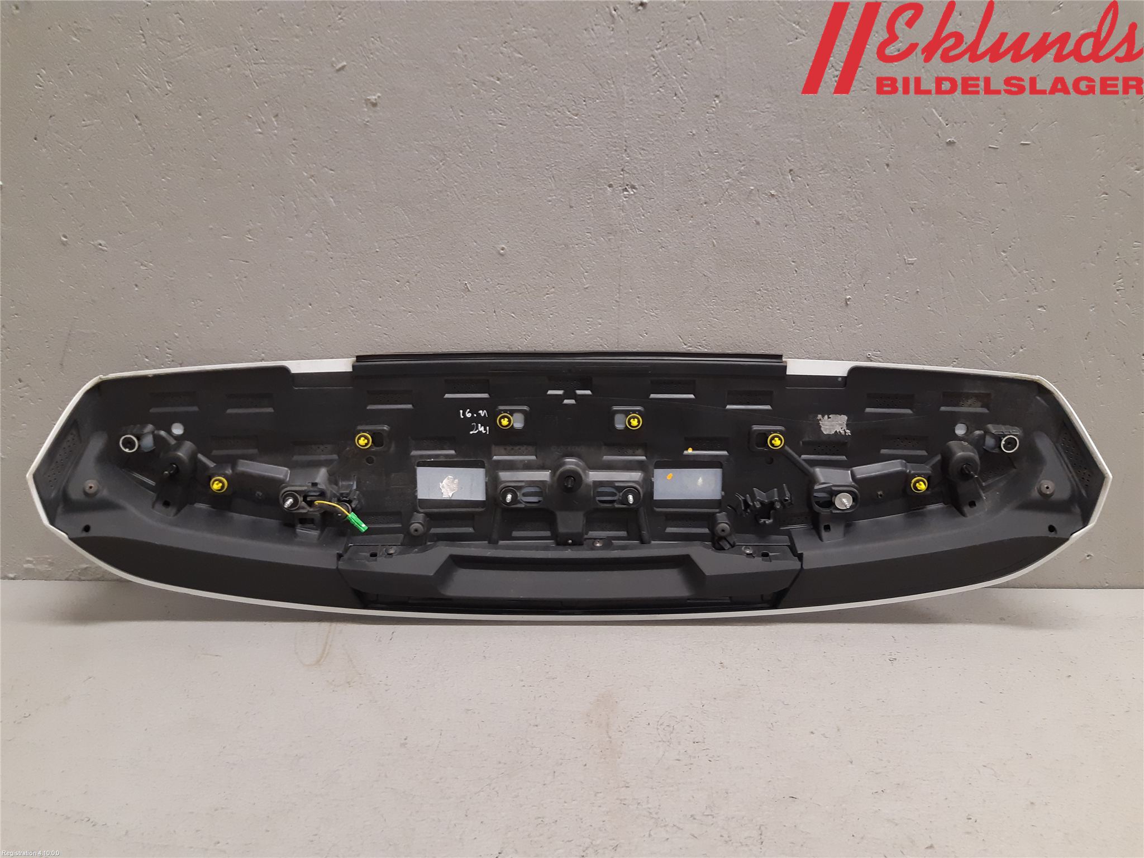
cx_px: 572
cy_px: 429
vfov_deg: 53.1
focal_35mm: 26
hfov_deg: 67.3
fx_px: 859
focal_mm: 3.93
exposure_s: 1/50
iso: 160
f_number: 1.7
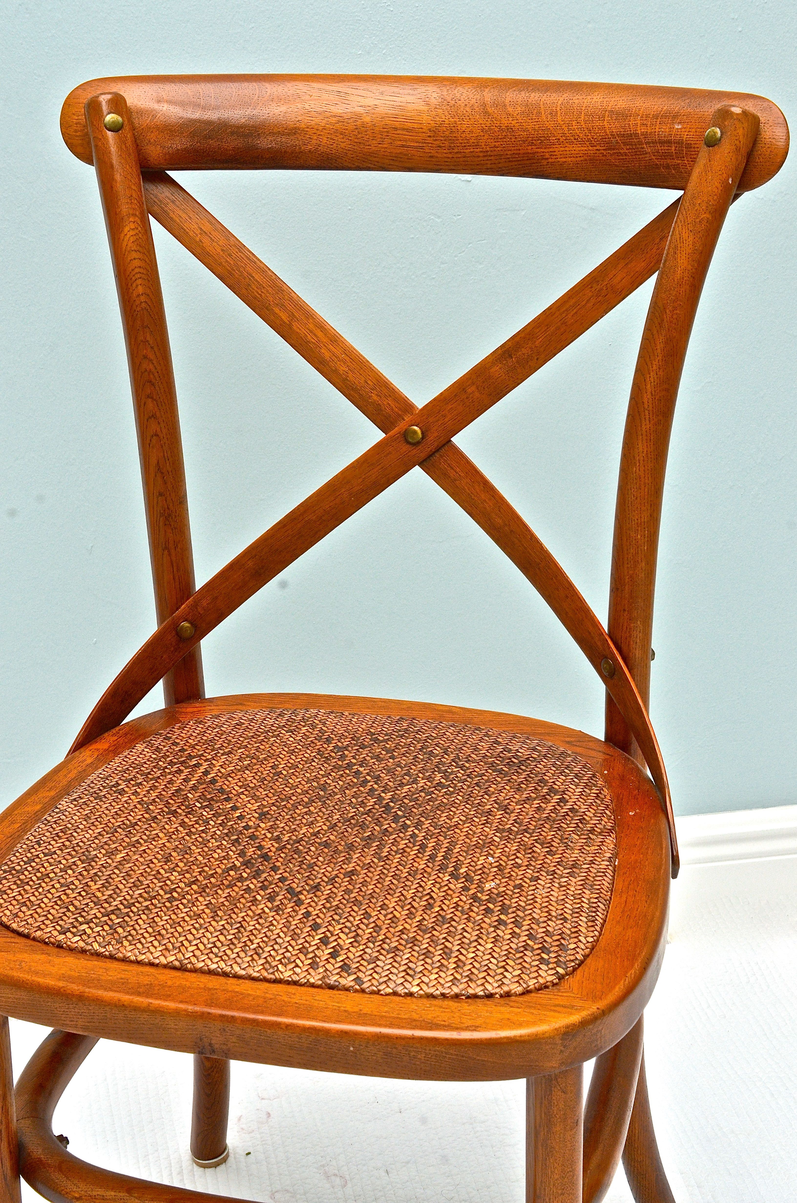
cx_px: 398
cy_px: 602
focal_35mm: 60
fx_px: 2001
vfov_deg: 33.5
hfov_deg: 22.5
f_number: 16
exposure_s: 1/125
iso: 400
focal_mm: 40
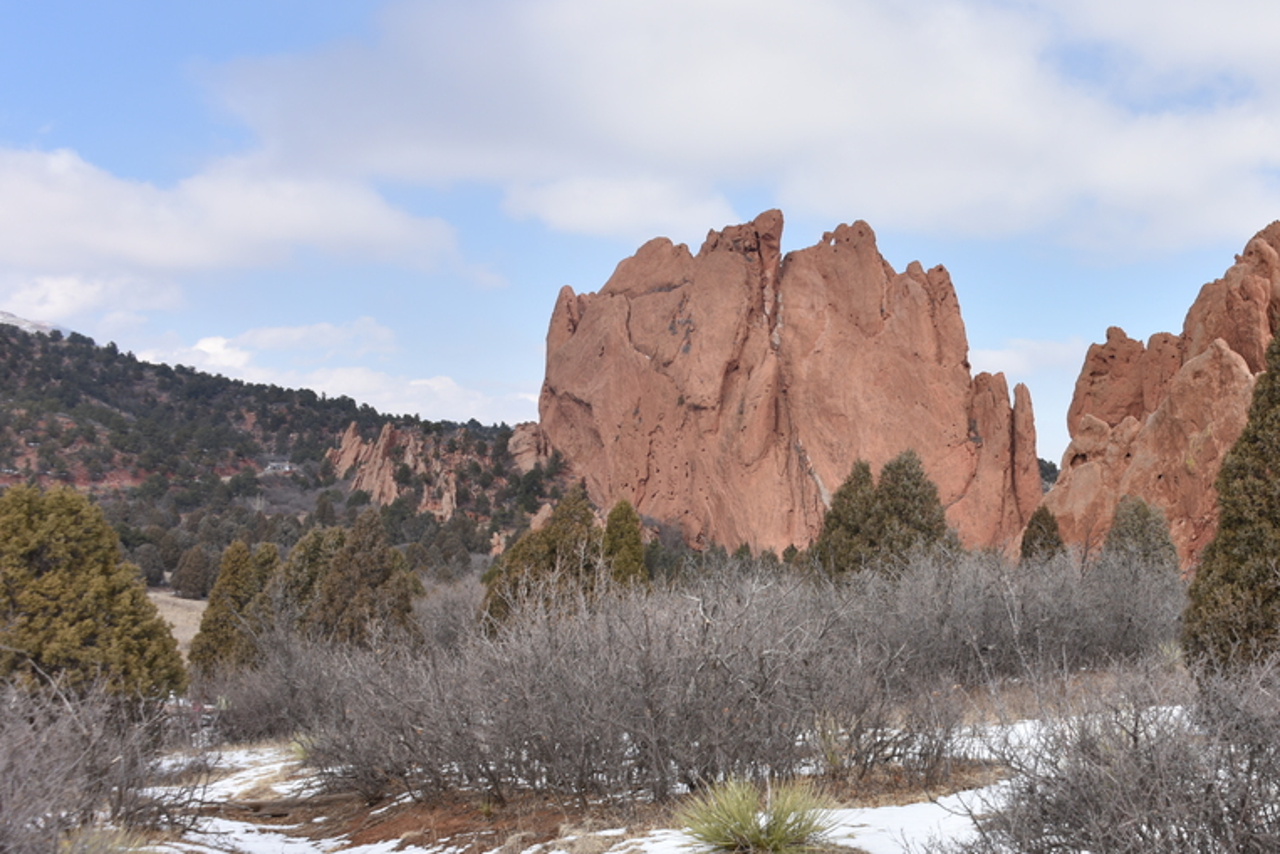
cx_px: 981
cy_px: 560
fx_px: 1671
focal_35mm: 47
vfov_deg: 28.5
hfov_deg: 40.6
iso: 100
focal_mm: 28
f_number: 7.1
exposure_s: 1/320
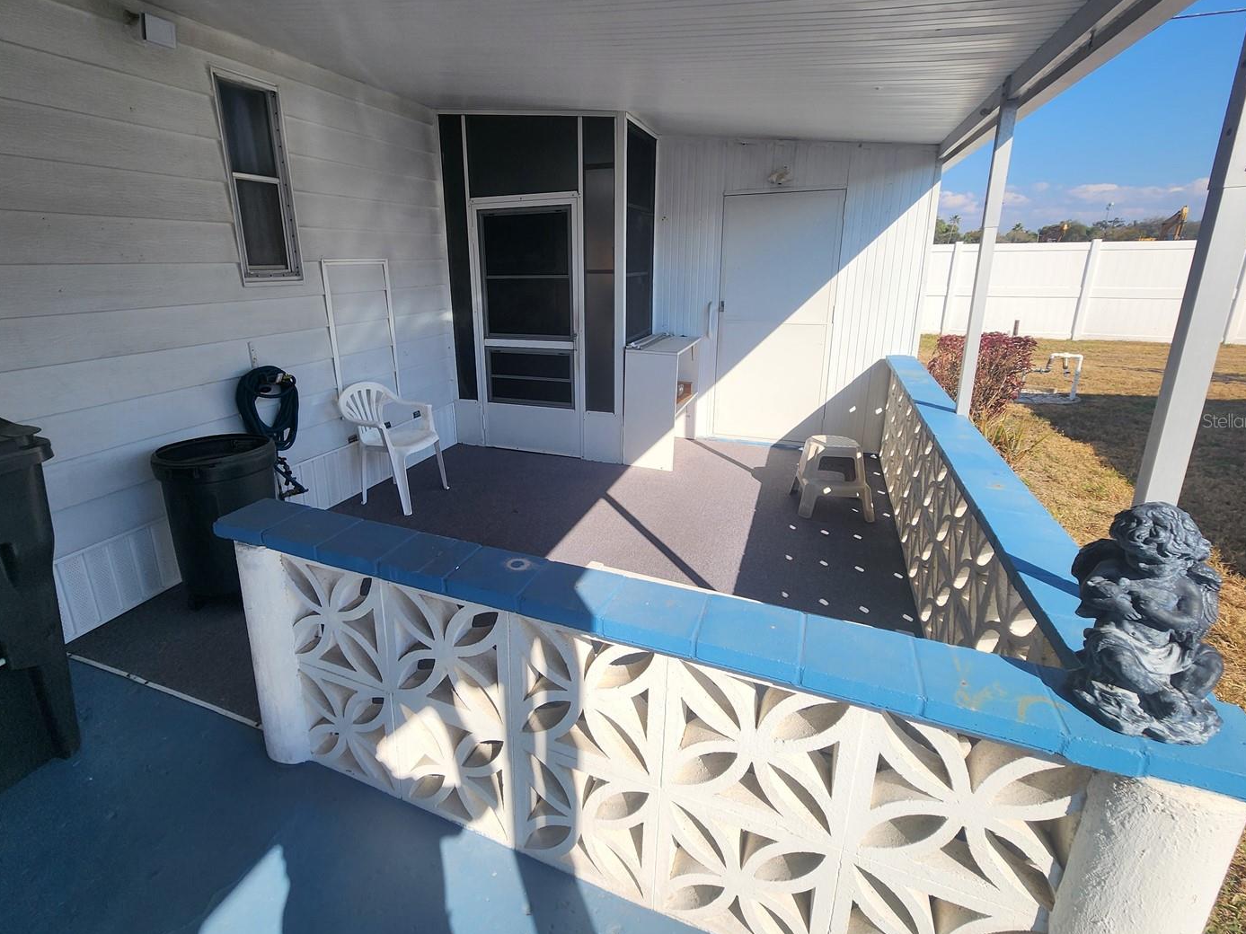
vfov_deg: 81.5
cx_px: 569
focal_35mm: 15
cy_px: 420
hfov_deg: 97.9
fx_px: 540
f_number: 2.2
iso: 50
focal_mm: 2.2
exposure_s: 1/1765
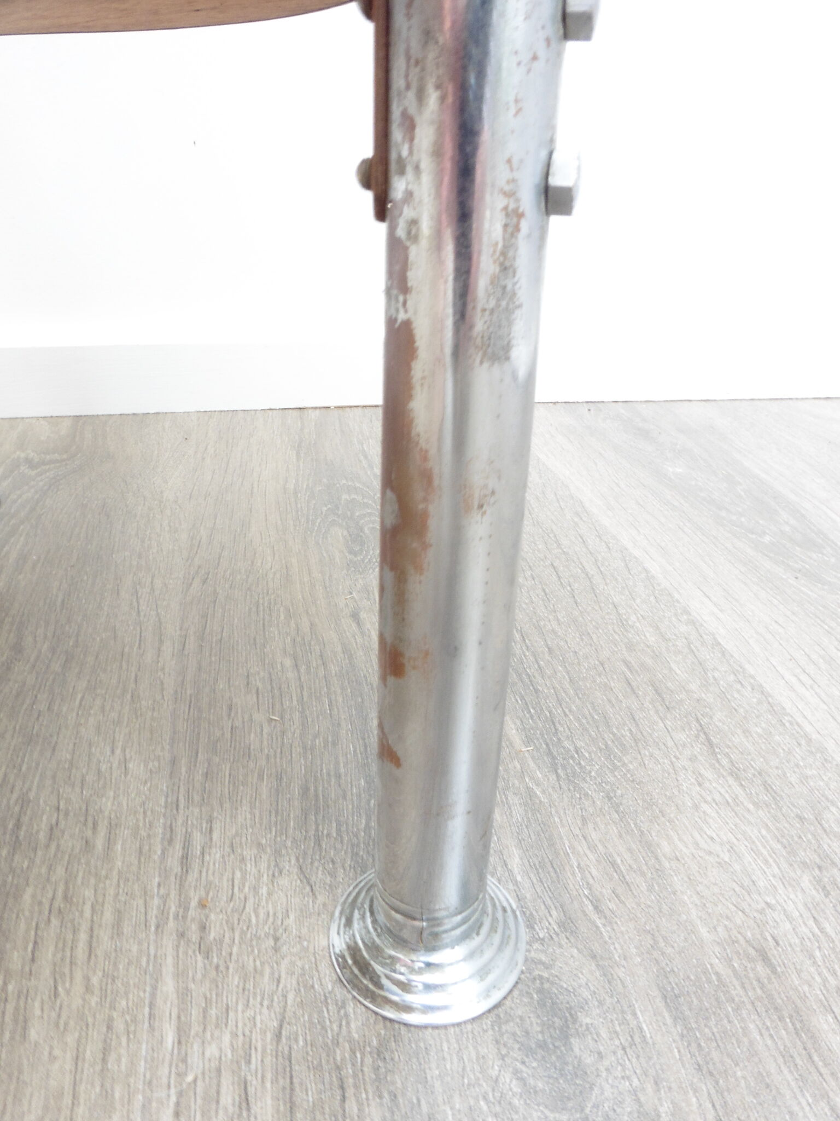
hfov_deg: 56.8
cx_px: 420
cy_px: 560
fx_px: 777
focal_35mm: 24
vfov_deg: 71.6
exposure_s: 1/13
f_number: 7.1
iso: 200
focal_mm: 4.3
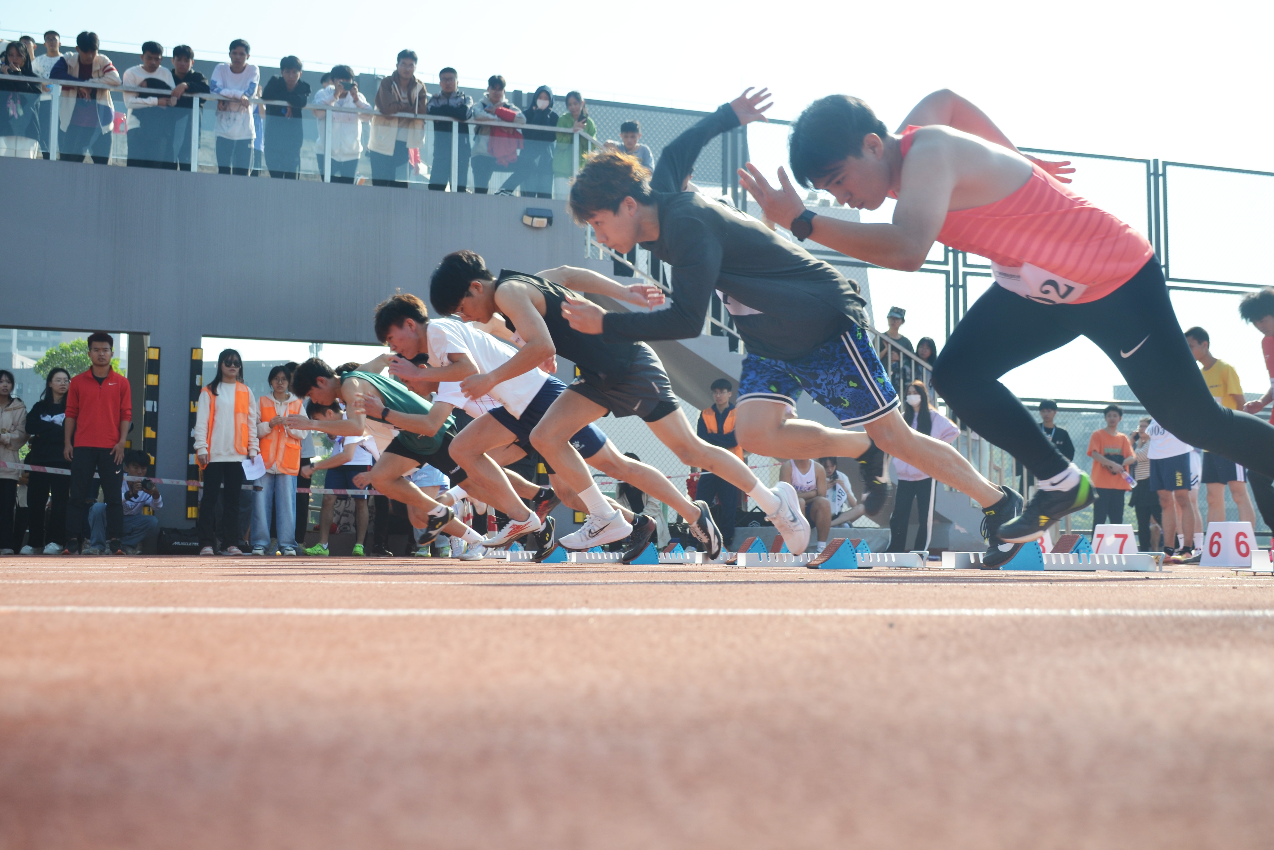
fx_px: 1628
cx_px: 648
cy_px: 419
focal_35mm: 46
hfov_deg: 42.7
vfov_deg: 29.2
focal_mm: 30
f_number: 5.6
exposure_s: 1/500
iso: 100
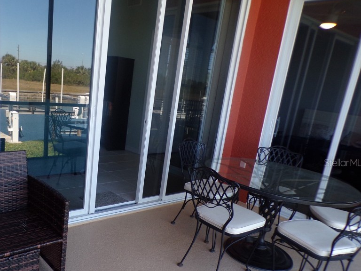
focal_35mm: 32
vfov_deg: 43.9
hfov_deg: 55.9
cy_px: 162
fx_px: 334
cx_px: 128
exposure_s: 1/60
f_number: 3
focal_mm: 4.3
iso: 108
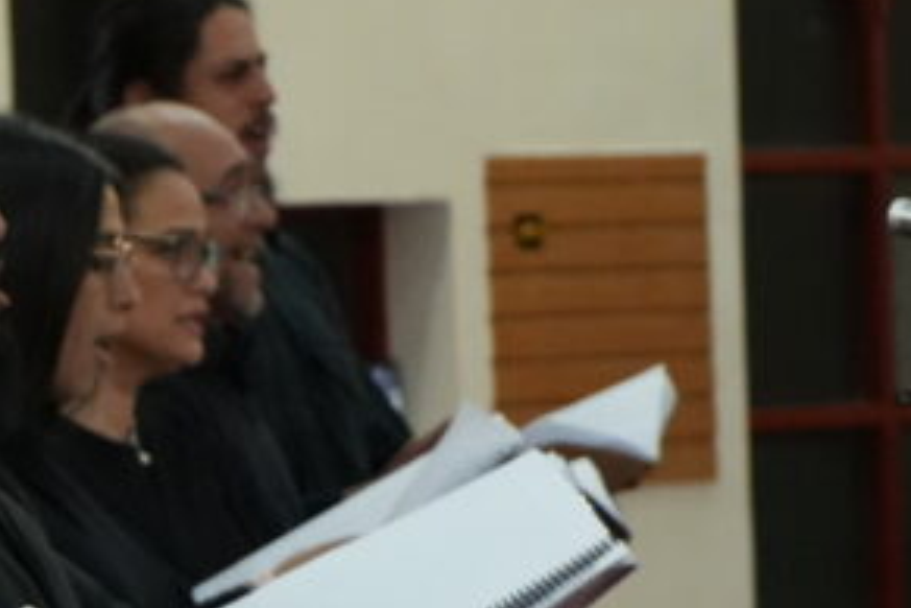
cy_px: 428
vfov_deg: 5.6
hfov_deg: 8.2
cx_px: -357
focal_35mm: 246
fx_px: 6225
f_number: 5.6
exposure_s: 1/100
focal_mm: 70
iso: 6400
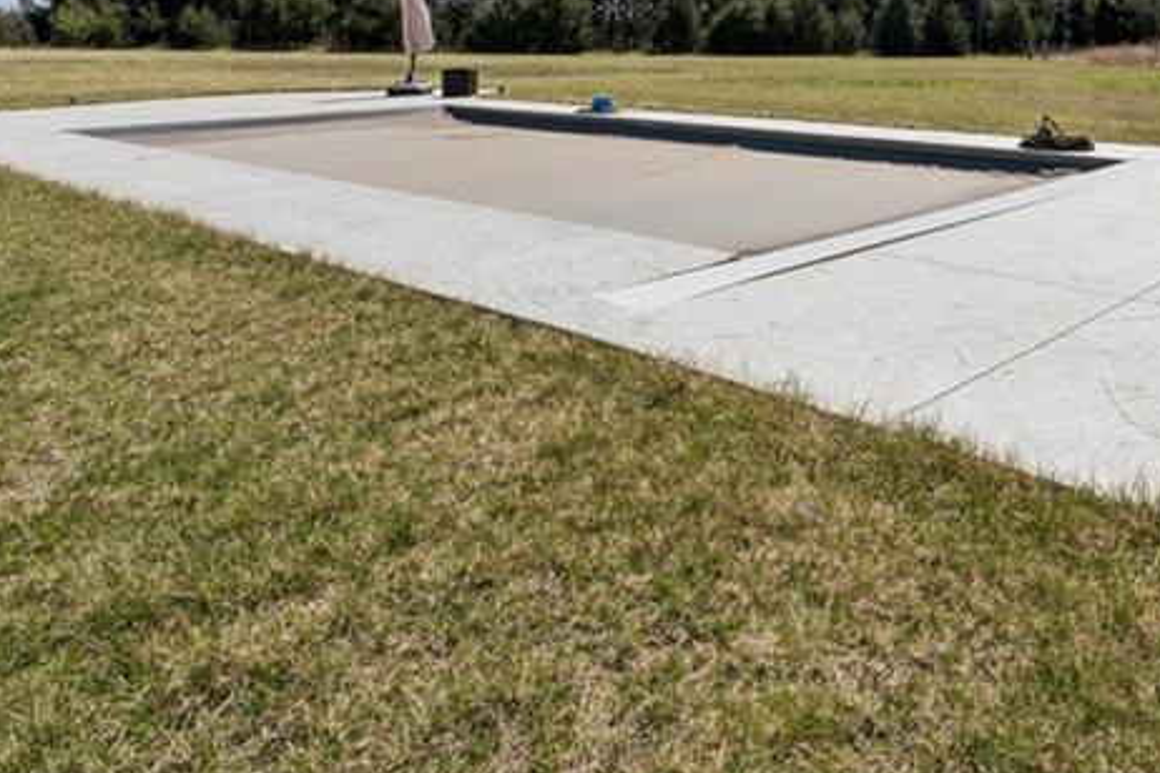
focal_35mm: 31
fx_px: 999
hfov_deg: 56.3
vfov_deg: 38.4
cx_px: 914
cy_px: 33
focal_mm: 14
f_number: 22
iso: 100
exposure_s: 1/60
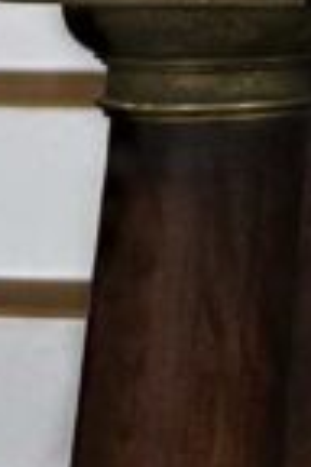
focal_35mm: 170
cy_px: -610
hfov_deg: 6.0
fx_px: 2203
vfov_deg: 10.6
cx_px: 1458
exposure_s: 1/100
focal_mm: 6.3
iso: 320
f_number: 1.7
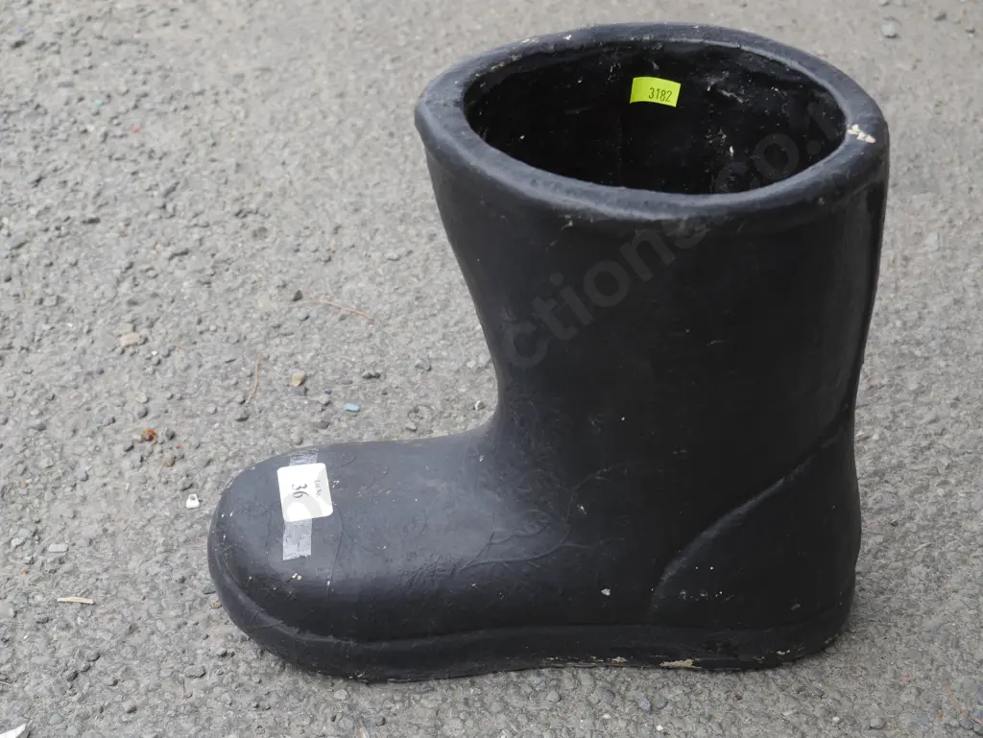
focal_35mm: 60
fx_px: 1705
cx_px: 492
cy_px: 369
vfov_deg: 24.4
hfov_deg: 32.2
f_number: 6.3
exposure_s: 1/125
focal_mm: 30
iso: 200
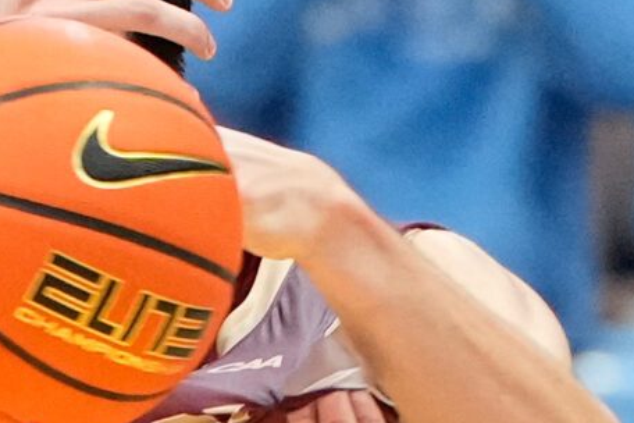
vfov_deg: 1.2
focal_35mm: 1122
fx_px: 19758
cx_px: 533
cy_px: 664
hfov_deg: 1.8
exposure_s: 1/1600
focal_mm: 200
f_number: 2.8
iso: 3200
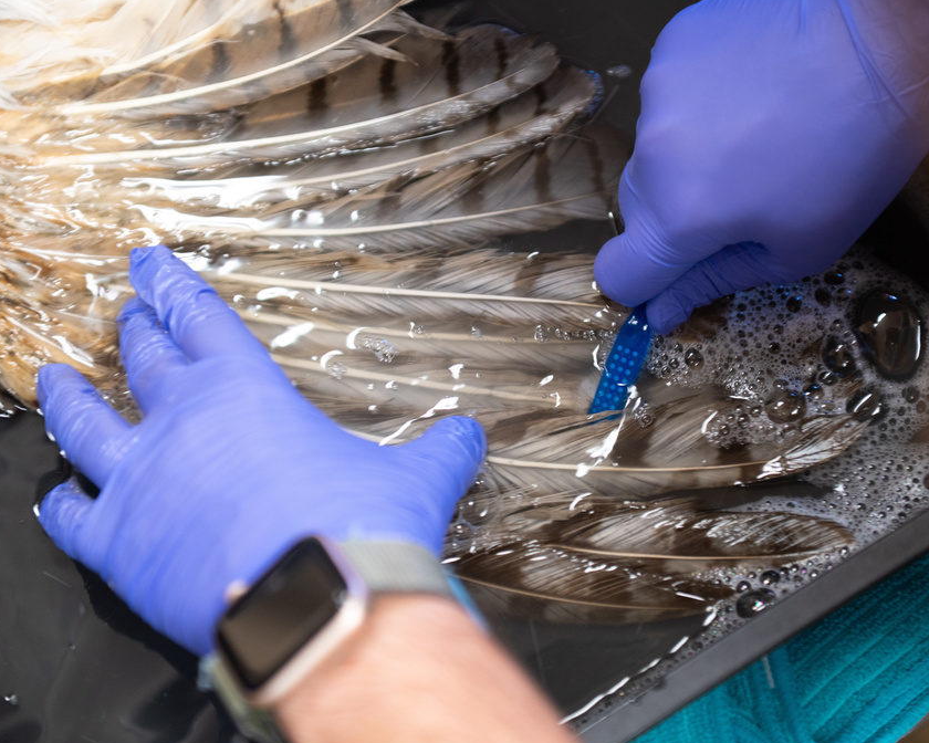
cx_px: 505
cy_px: 374
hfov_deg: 23.8
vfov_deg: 19.2
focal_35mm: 80
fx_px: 2200
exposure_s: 1/100
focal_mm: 70
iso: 1000
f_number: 2.8
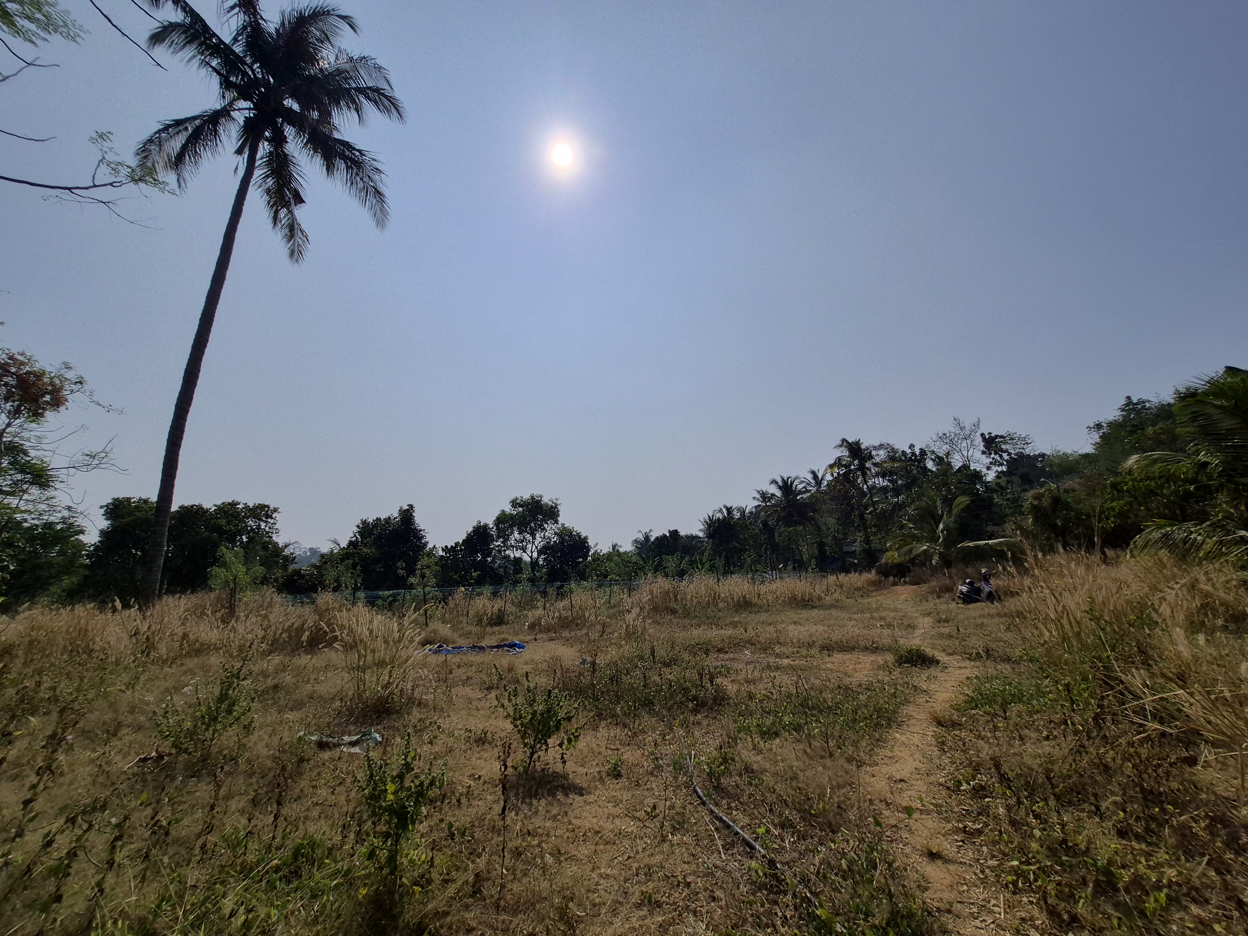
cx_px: 624
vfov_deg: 89.9
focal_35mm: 13
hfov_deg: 106.2
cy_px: 468
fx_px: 469
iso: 40
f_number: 2.2
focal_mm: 1.74
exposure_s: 1/8480
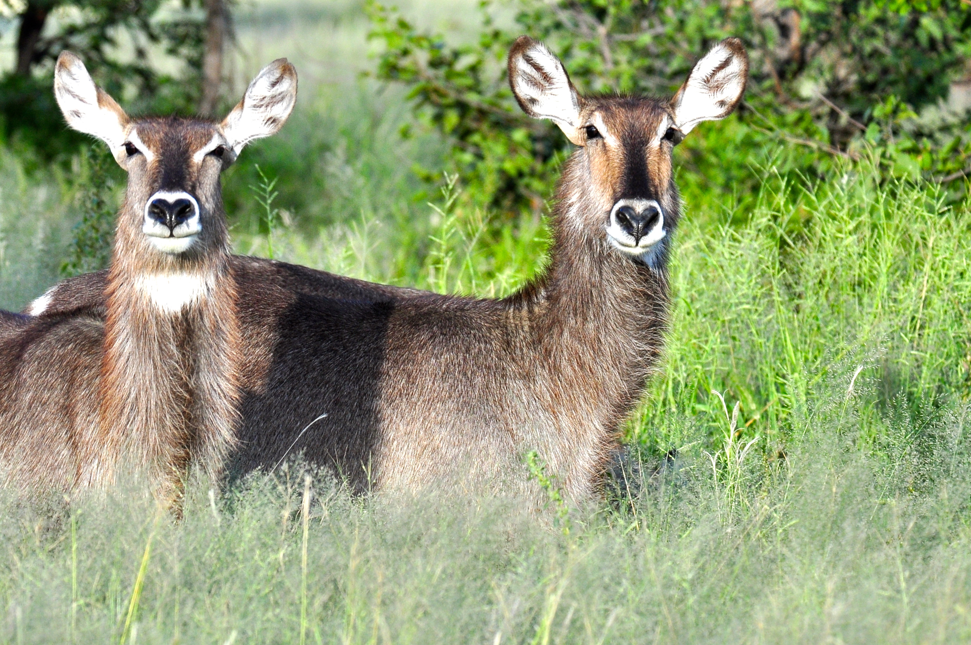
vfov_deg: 2.9
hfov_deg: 4.4
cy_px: 148
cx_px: 273
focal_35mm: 468
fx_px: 12608
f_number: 5.3
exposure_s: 1/640
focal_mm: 200
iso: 400
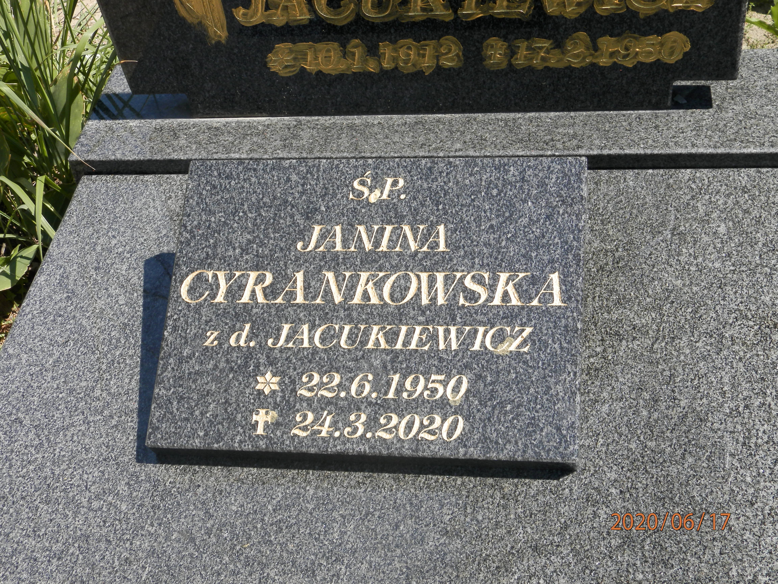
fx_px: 1236
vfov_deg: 26.6
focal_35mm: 55
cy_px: 292
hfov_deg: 34.9
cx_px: 389
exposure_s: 1/500
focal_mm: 9.9
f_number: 3.8
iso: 80
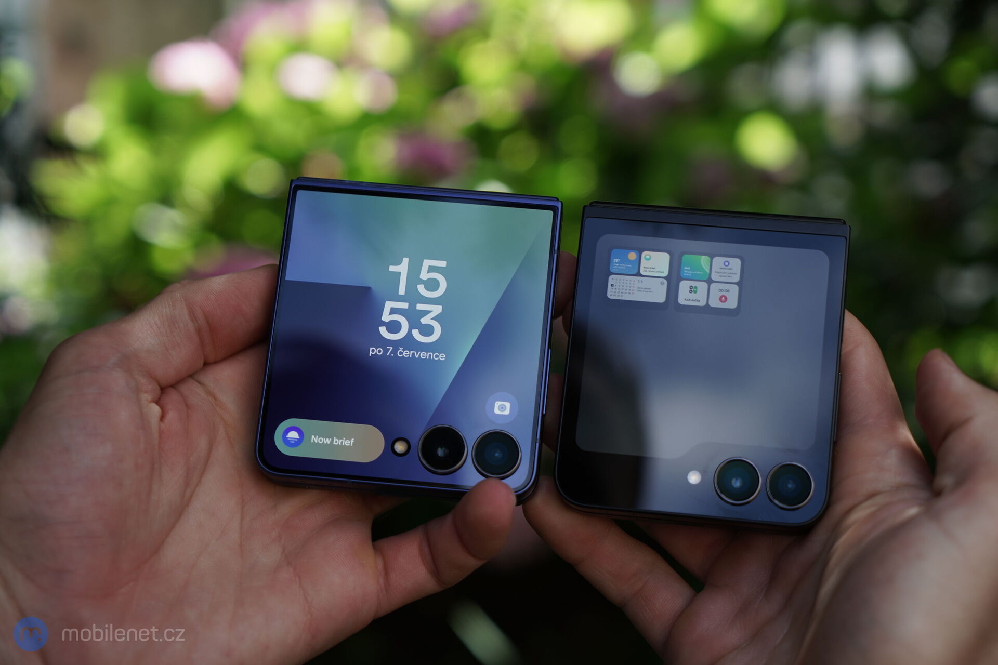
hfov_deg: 28.8
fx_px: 1940
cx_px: 499
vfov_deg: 19.5
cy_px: 332
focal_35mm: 70
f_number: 5
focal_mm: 70
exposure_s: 1/100
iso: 100
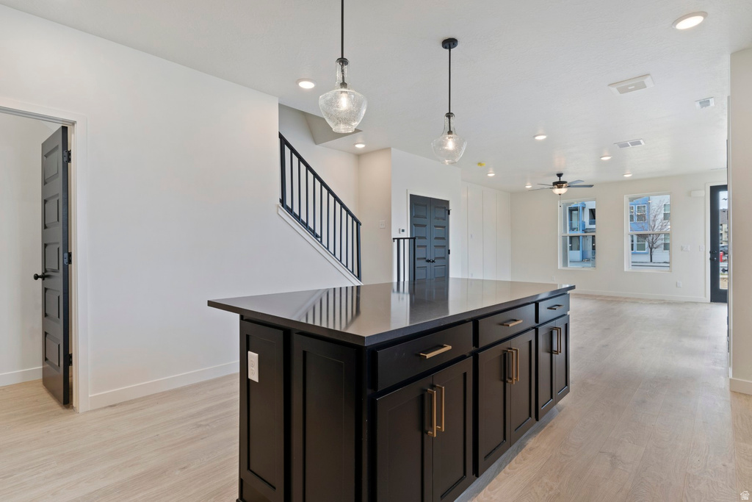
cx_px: 376
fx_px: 376
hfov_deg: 90.0
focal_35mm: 18
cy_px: 251
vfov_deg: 67.4
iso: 100
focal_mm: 18
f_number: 8
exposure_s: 1/6
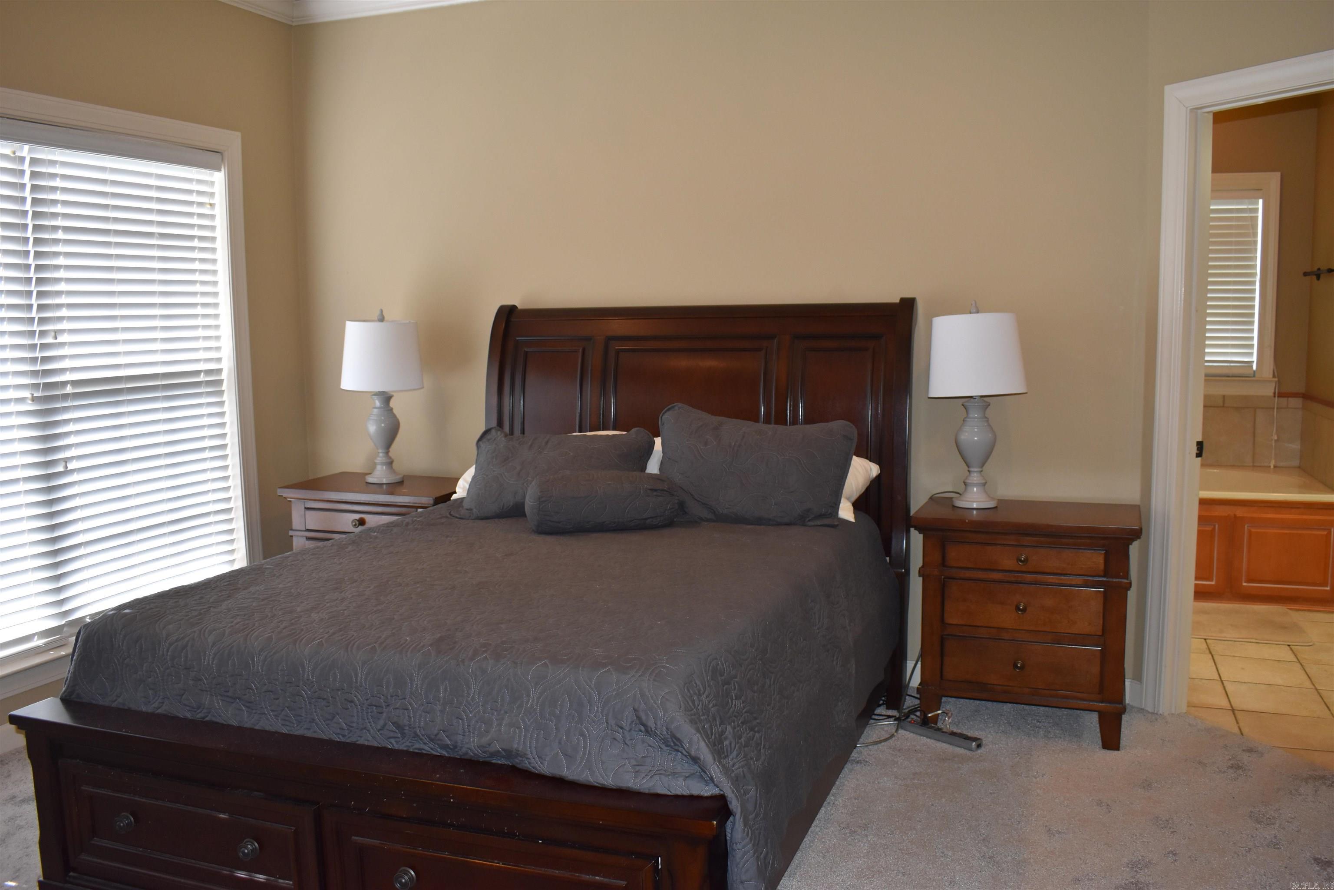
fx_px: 1112
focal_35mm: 30
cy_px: 445
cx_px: 667
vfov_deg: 43.6
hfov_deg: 61.9
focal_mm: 20
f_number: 5
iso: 800
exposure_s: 1/100
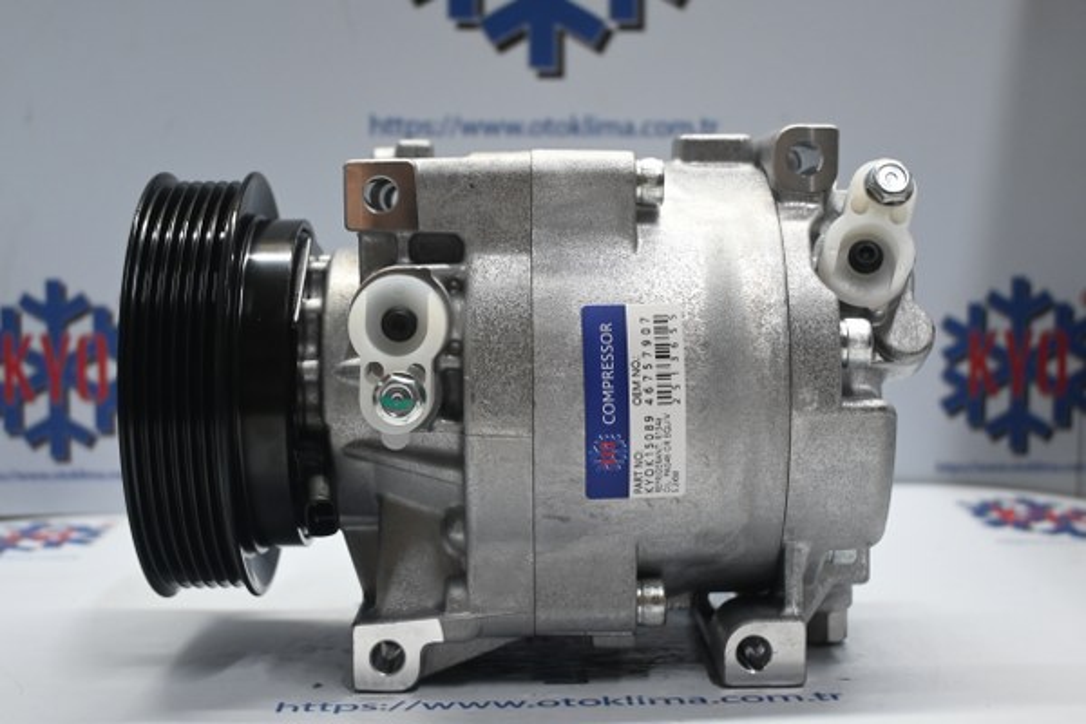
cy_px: 362
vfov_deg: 25.8
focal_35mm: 52
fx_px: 1584
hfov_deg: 37.9
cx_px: 543
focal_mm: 35
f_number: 5.3
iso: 1000
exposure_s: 1/60
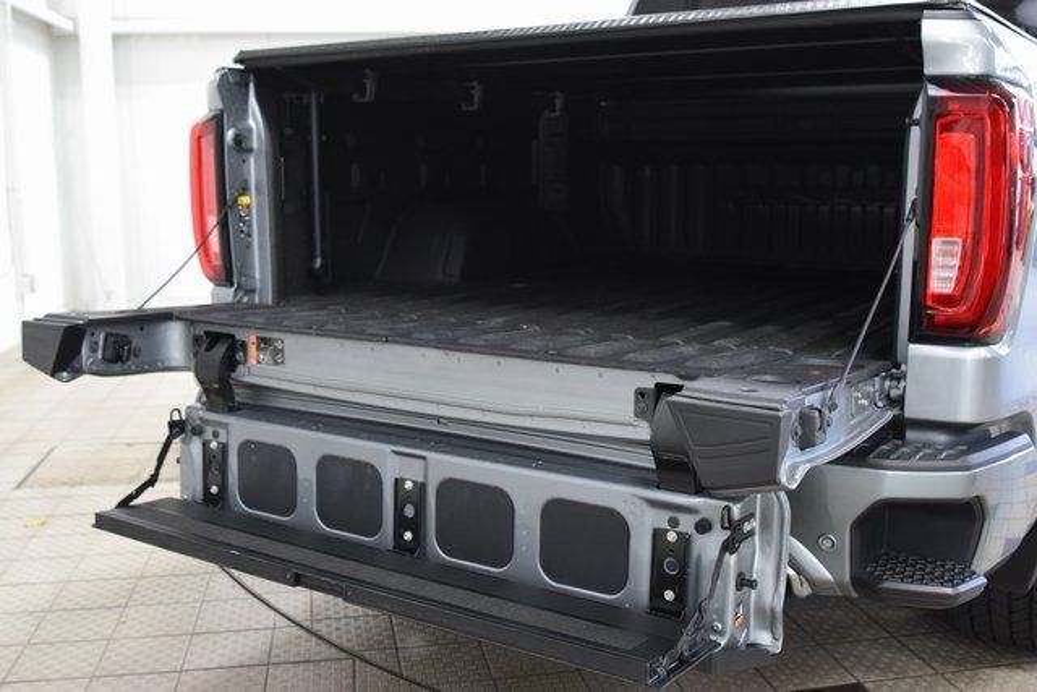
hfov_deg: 53.1
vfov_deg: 36.9
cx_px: 518
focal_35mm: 36
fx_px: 1037
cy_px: 346
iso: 1600
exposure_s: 1/60
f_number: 3.5
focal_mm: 24
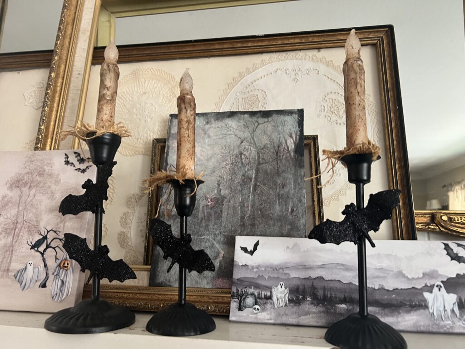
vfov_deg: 53.1
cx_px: 232
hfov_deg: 67.3
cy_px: 174
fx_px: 349
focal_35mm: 26
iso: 160
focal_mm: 5.7
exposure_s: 1/60
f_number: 1.5
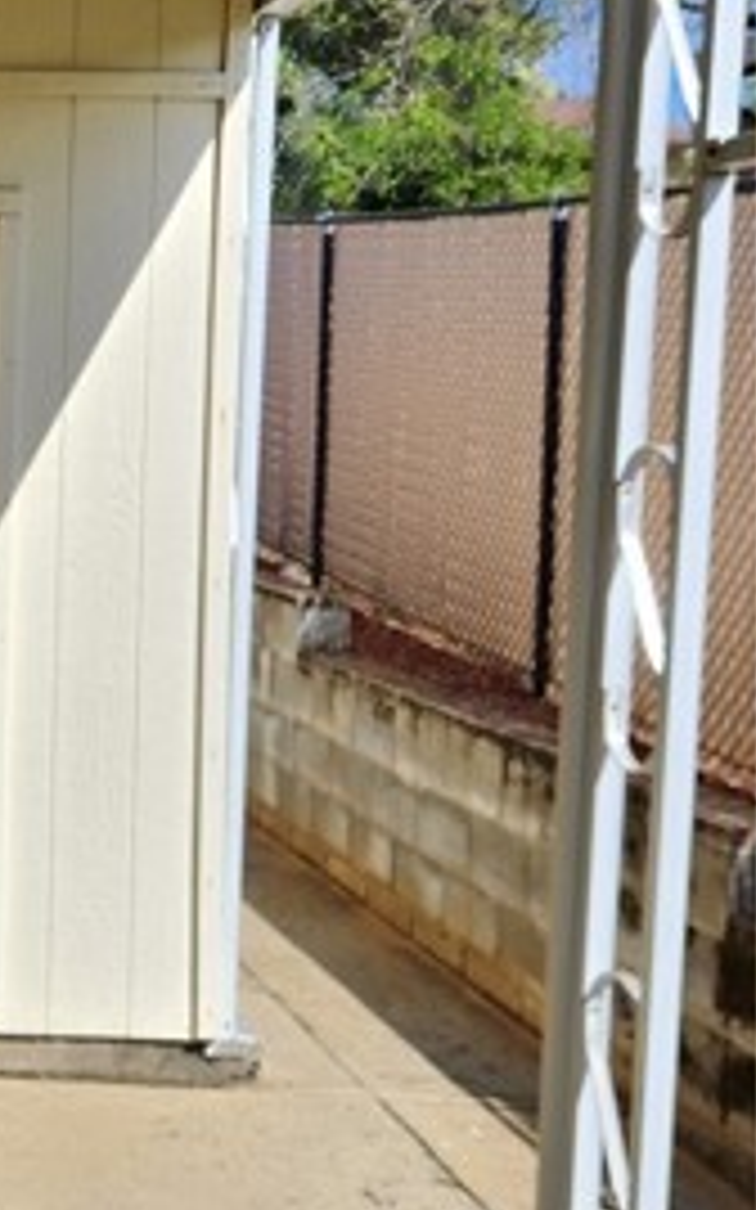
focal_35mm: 58
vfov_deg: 35.0
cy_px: 499
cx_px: -320
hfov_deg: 19.9
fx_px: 1913
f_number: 1.8
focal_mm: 5.4
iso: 20
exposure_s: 1/1399
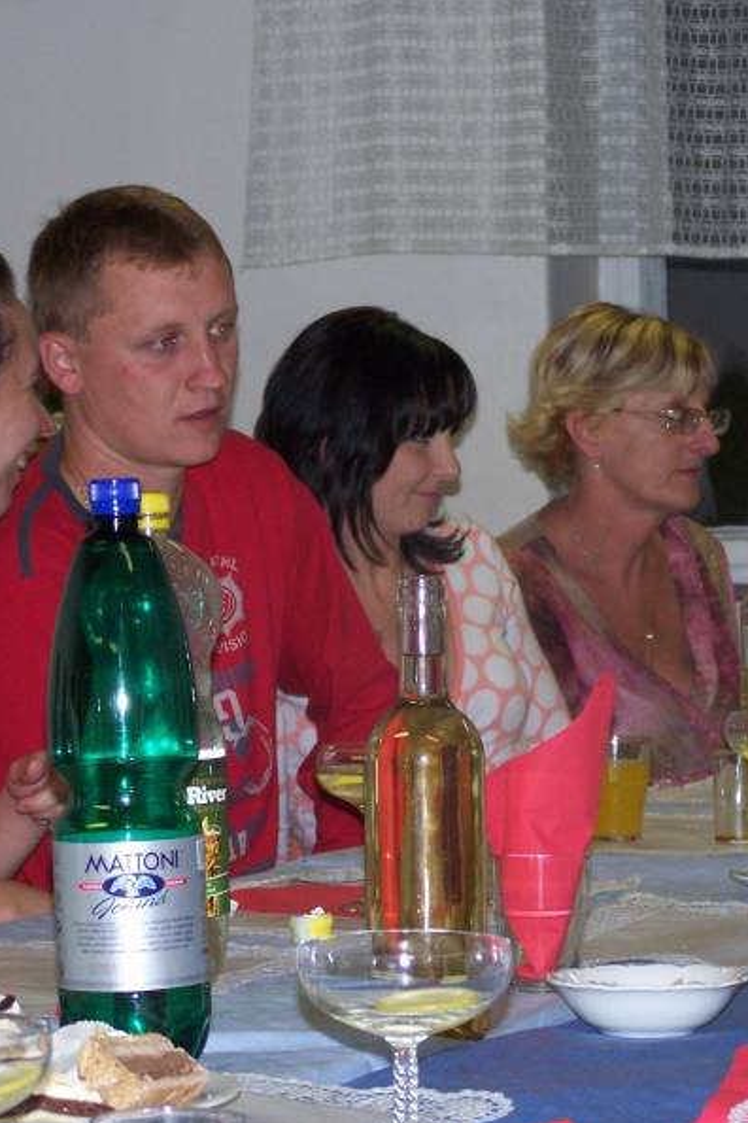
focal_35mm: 147
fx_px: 4581
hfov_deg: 9.3
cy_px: 565
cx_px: 538
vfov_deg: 14.0
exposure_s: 1/90
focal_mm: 17.5
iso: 140
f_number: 3.2
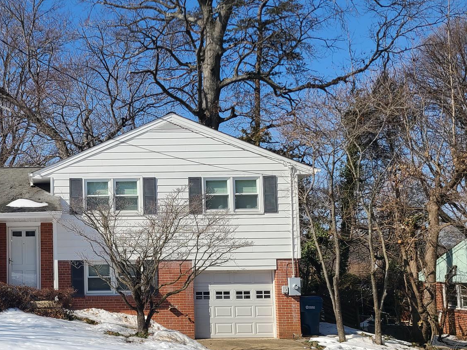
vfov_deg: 30.7
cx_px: 47
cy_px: 220
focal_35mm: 47
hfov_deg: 37.8
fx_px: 634
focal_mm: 5.4
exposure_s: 1/3168
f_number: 1.8
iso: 40
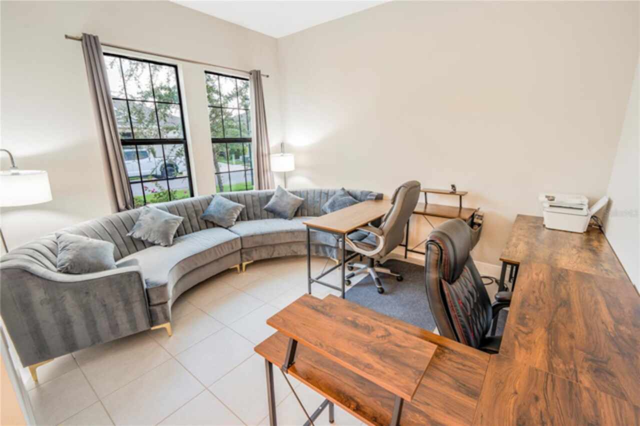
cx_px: 320
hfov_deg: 96.8
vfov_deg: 73.7
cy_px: 213
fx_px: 284
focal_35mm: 16
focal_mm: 16
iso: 200
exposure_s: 1/1.67
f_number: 8
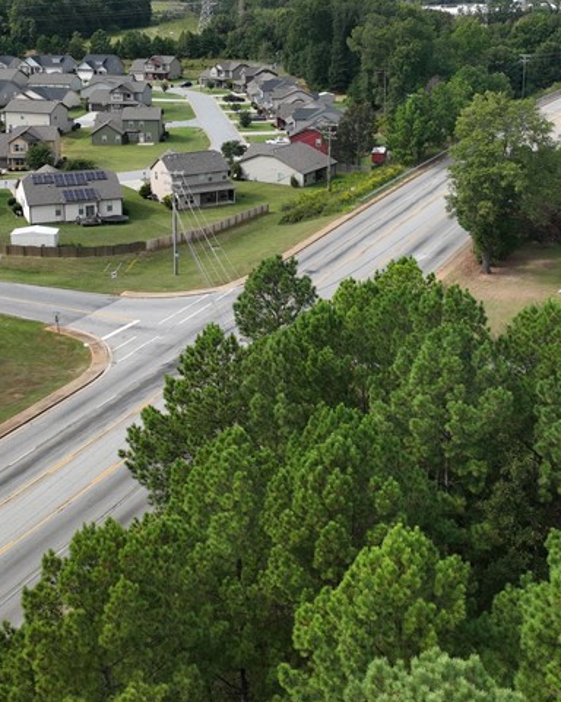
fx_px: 1038
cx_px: 269
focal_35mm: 50
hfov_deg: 30.2
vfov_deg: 36.6
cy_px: 191
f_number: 2.8
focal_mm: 12.29
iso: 110
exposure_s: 1/200
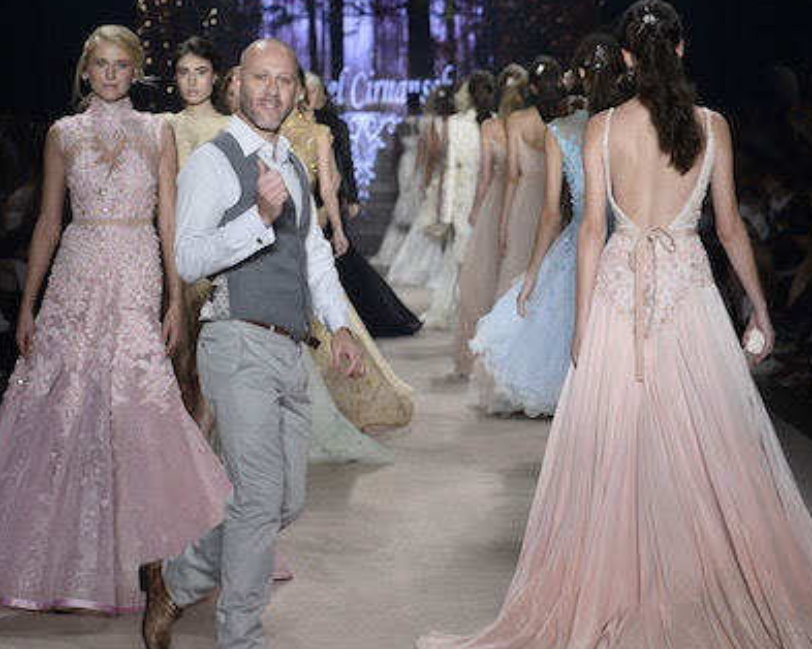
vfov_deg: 16.7
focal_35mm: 92
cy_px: 337
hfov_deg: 20.8
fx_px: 2210
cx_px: 351
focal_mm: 70
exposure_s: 1/400
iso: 800
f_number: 4
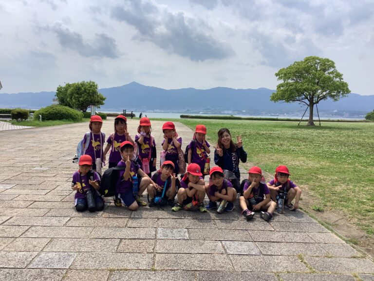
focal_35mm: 31
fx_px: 335
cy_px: 140
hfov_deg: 58.4
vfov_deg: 45.4
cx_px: 187
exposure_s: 1/1508
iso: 25
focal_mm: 3.3
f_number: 2.4
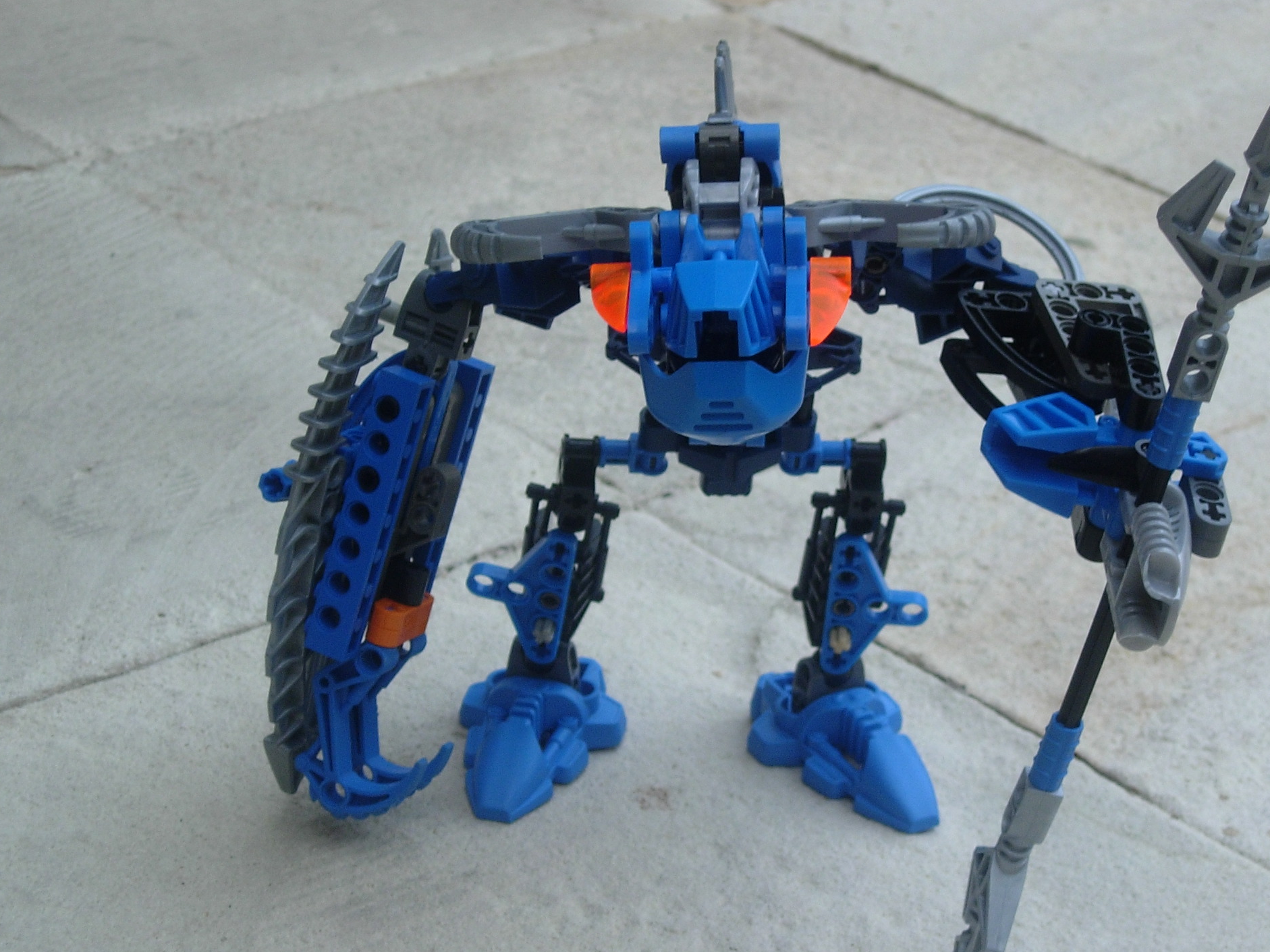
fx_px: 3632
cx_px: 714
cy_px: 563
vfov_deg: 14.9
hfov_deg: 19.8
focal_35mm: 99
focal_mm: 17
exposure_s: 1/85.4
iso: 79
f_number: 4
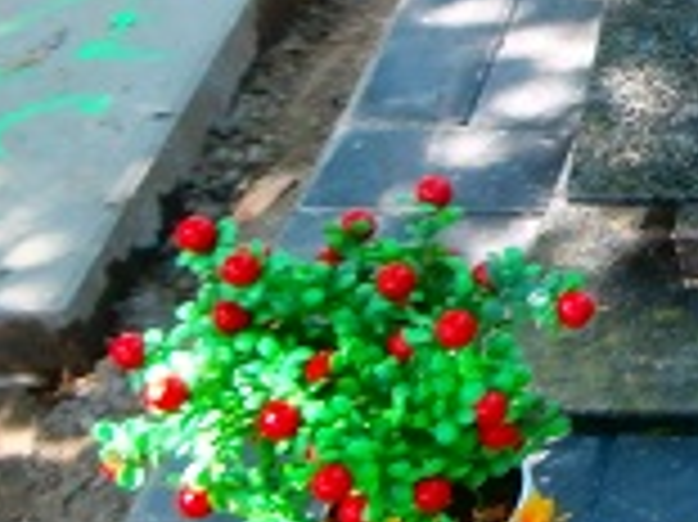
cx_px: 1072
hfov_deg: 17.6
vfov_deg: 14.8
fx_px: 1995
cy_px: 76
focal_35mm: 99
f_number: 3
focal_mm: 4.2
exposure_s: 1/60
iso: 100
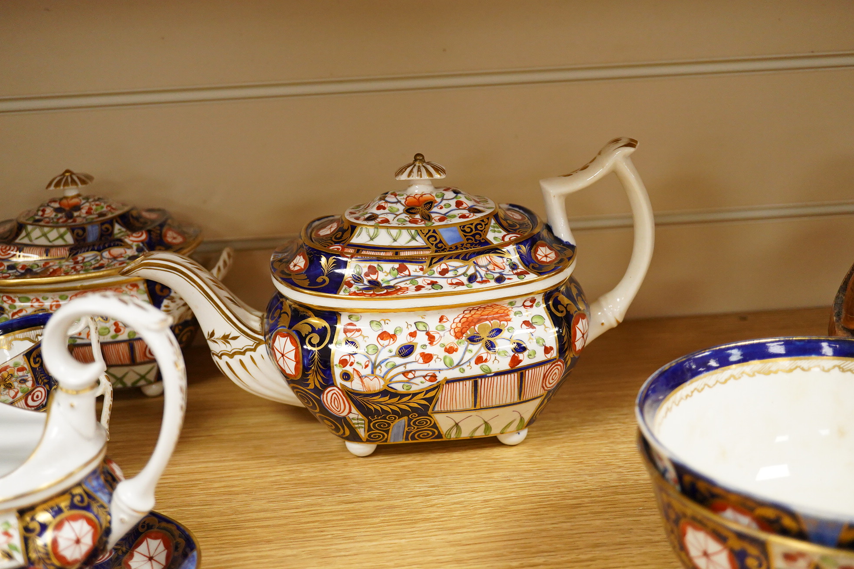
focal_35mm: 45
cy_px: 284
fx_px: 1067
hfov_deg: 43.6
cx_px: 427
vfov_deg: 29.9
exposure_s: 1/320
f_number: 3.5
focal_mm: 30
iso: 2500
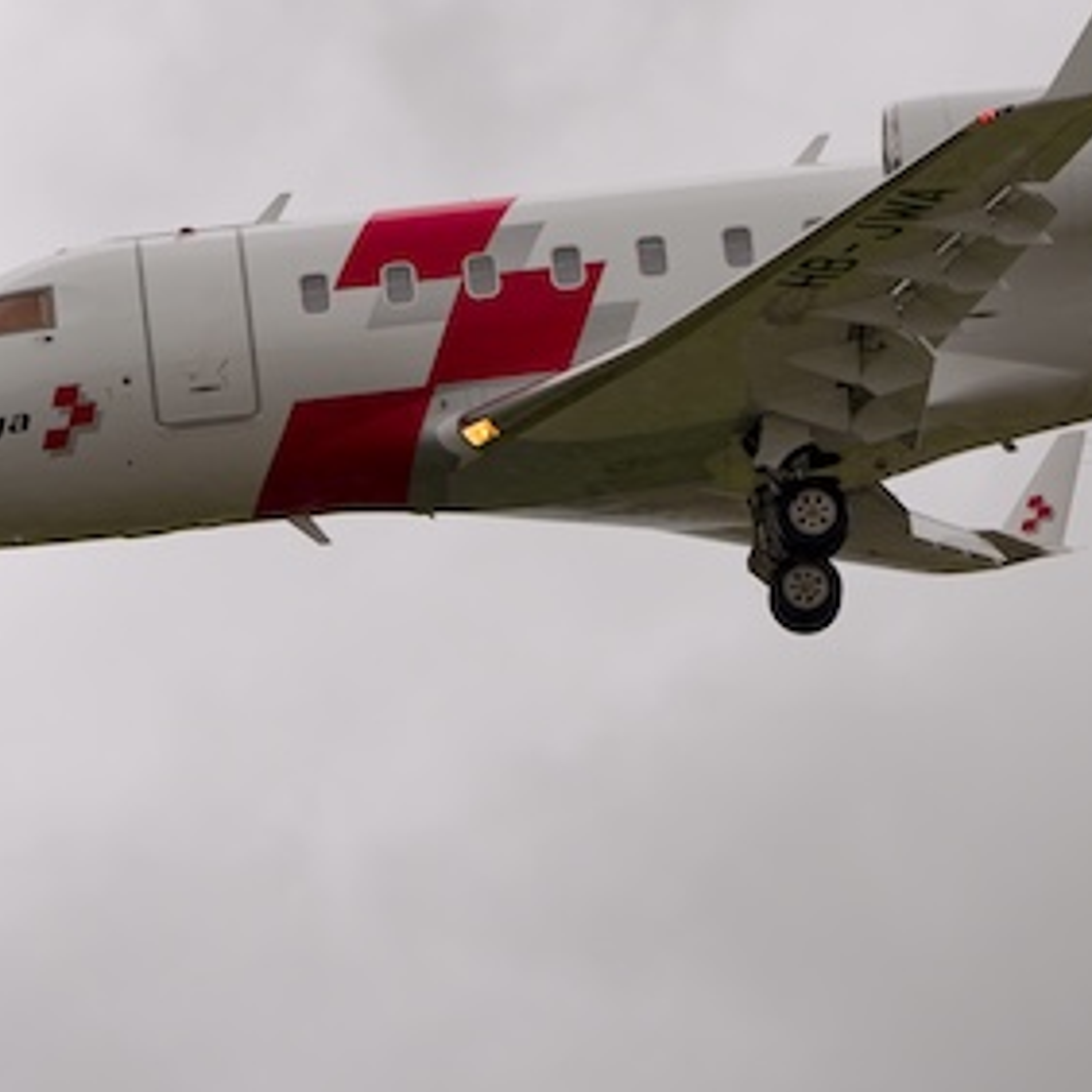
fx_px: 14526
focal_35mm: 407
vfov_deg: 4.3
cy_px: 215
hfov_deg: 4.3
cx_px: 484
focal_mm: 135
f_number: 5
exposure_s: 1/640
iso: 250
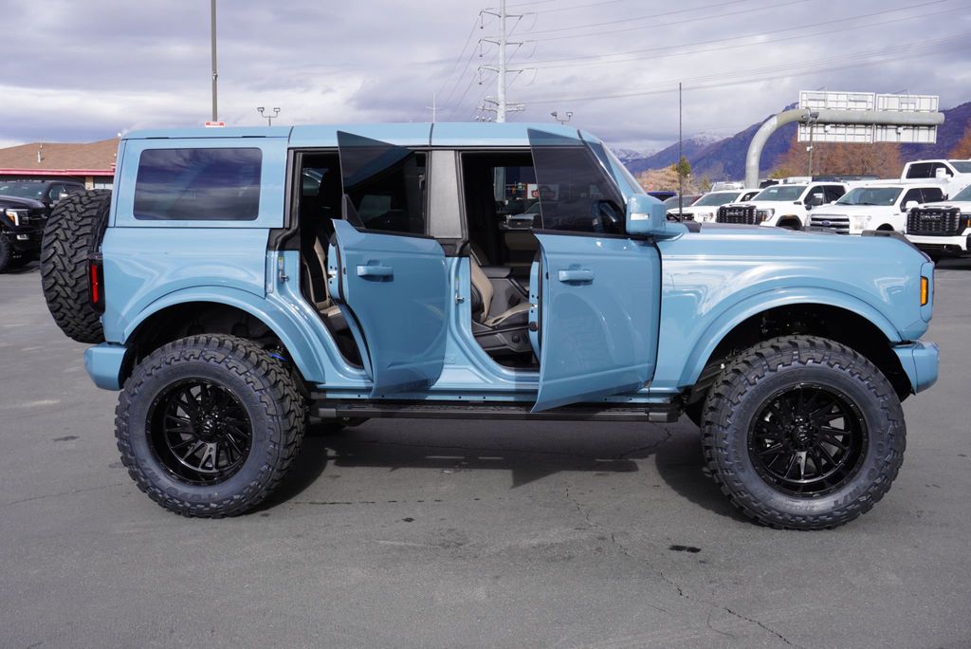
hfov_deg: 53.1
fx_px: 972
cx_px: 486
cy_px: 324
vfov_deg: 36.9
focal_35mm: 36
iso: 100
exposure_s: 1/100
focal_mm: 24
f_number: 8
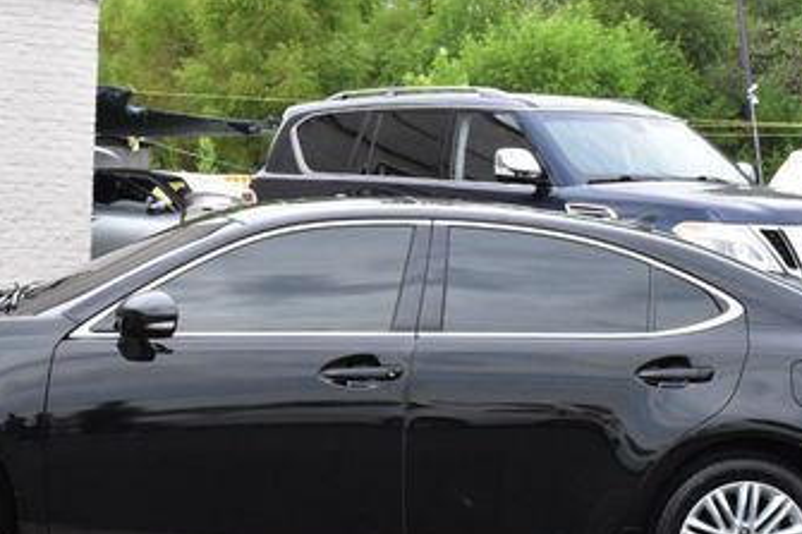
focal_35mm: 86
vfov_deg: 15.9
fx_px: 1915
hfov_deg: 23.6
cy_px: 271
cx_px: 340
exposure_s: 1/800
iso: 2500
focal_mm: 30
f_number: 13
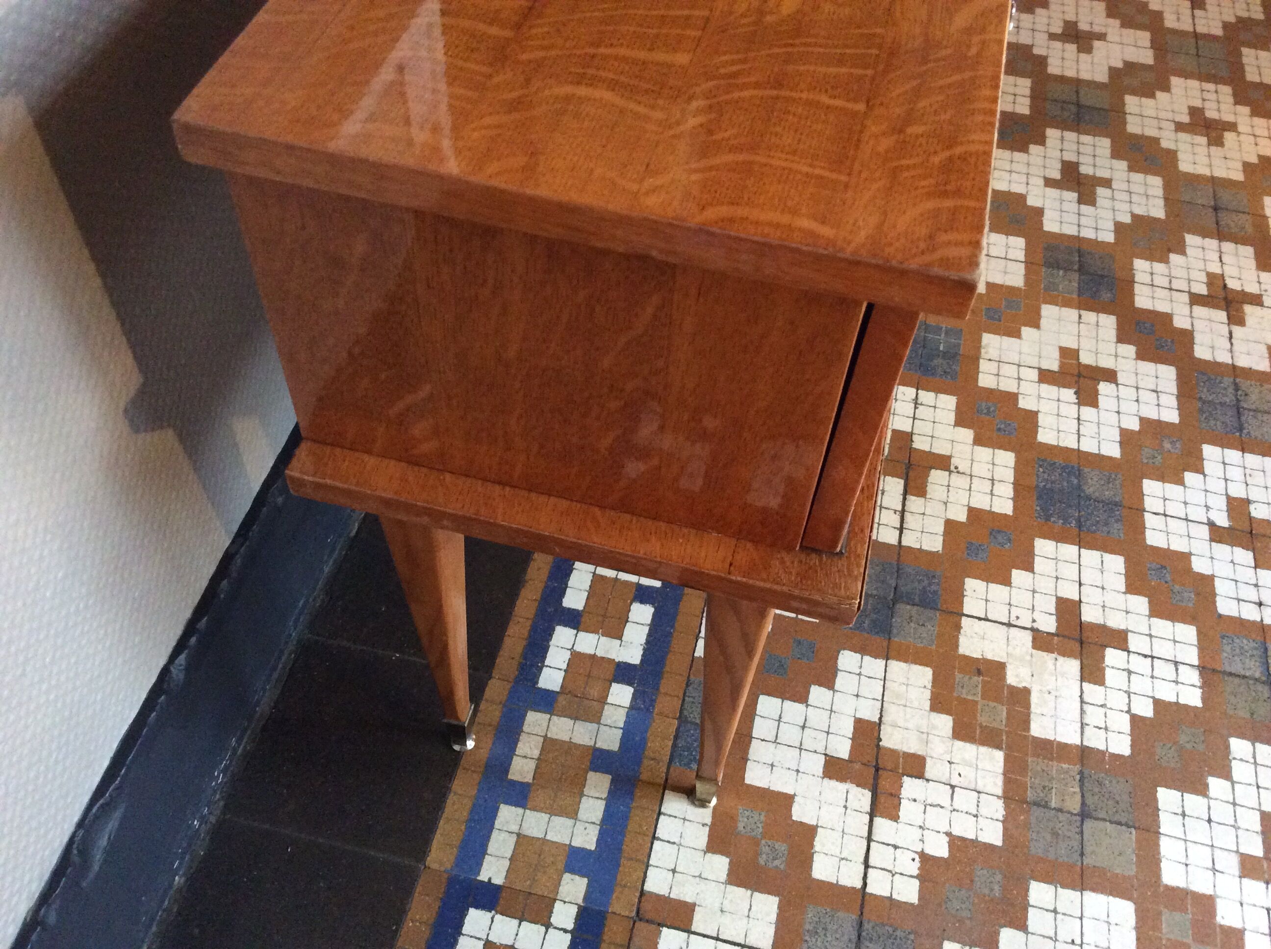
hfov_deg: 56.9
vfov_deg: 44.1
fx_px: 1173
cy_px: 474
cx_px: 636
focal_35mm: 32
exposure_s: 1/17
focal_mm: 3.3
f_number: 2.4
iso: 320
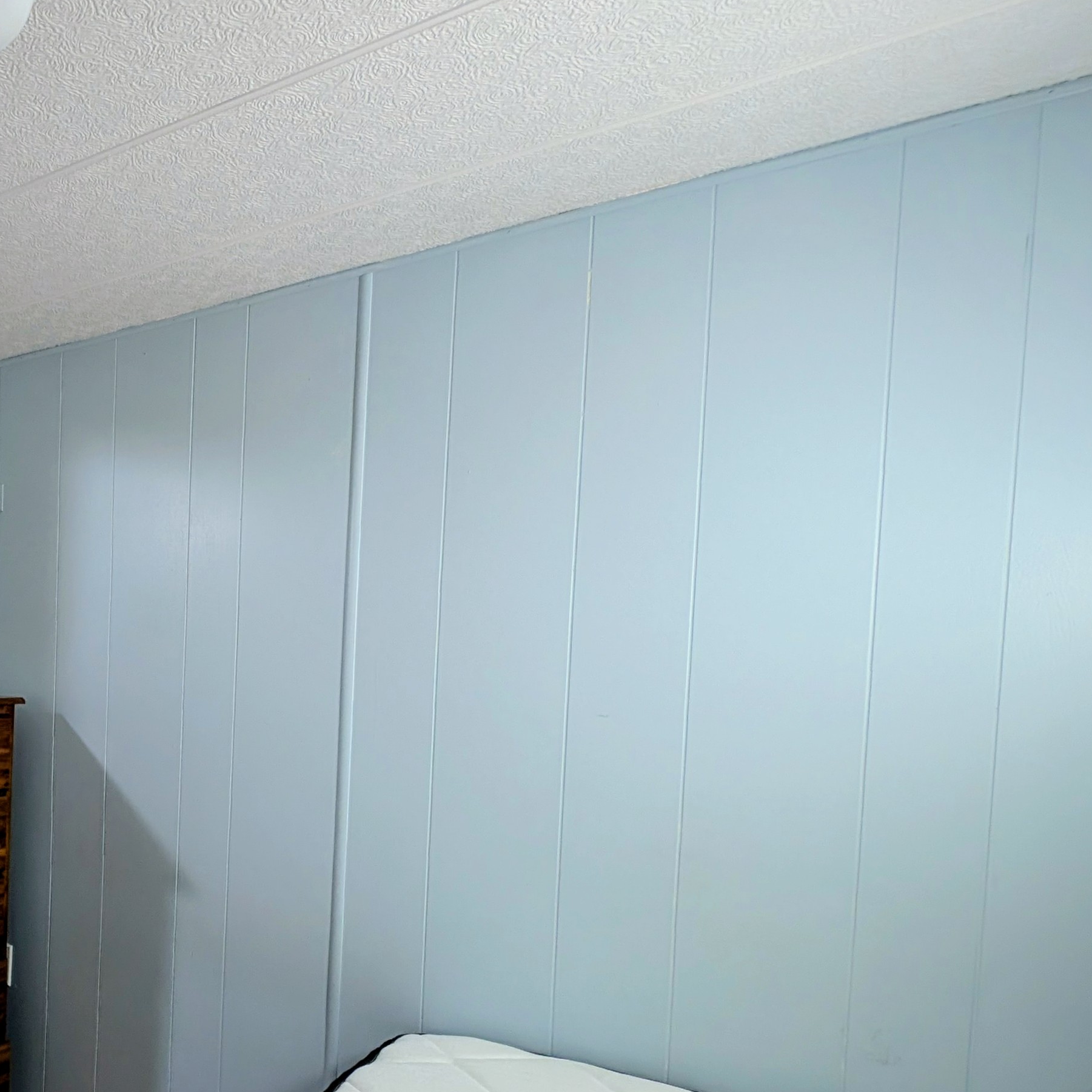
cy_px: 693
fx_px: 821
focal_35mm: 23
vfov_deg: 66.1
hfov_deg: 55.7
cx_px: 62
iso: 58
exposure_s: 1/23.8
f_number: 1.95
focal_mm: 2.23
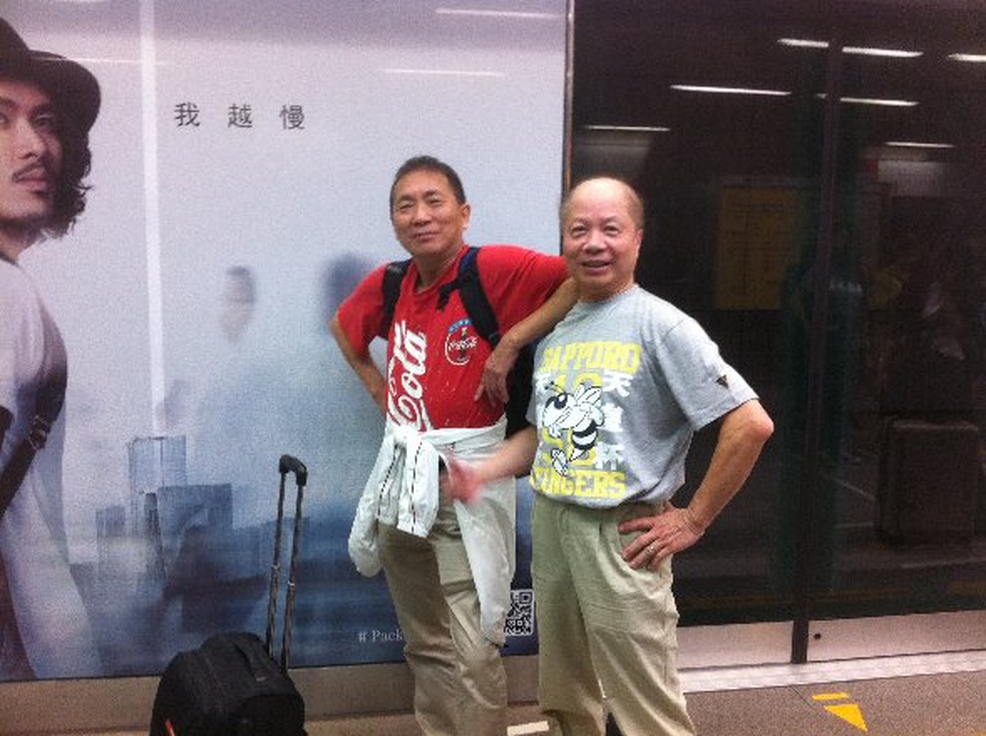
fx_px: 996
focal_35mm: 35
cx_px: 493
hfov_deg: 52.7
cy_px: 368
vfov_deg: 40.6
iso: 200
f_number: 2.8
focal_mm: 3.85
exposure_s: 1/15
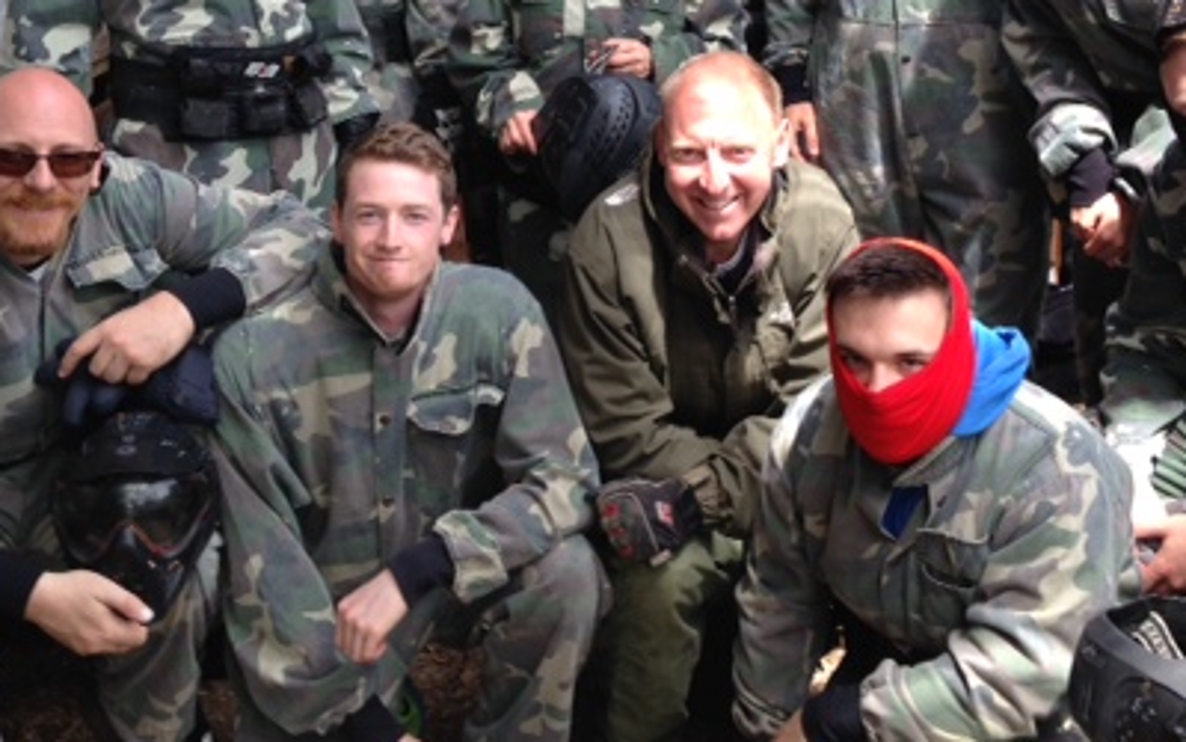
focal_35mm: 56
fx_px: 1810
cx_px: 700
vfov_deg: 22.7
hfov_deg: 36.2
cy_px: 95
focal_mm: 4.12
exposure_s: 1/140
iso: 50
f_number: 2.4
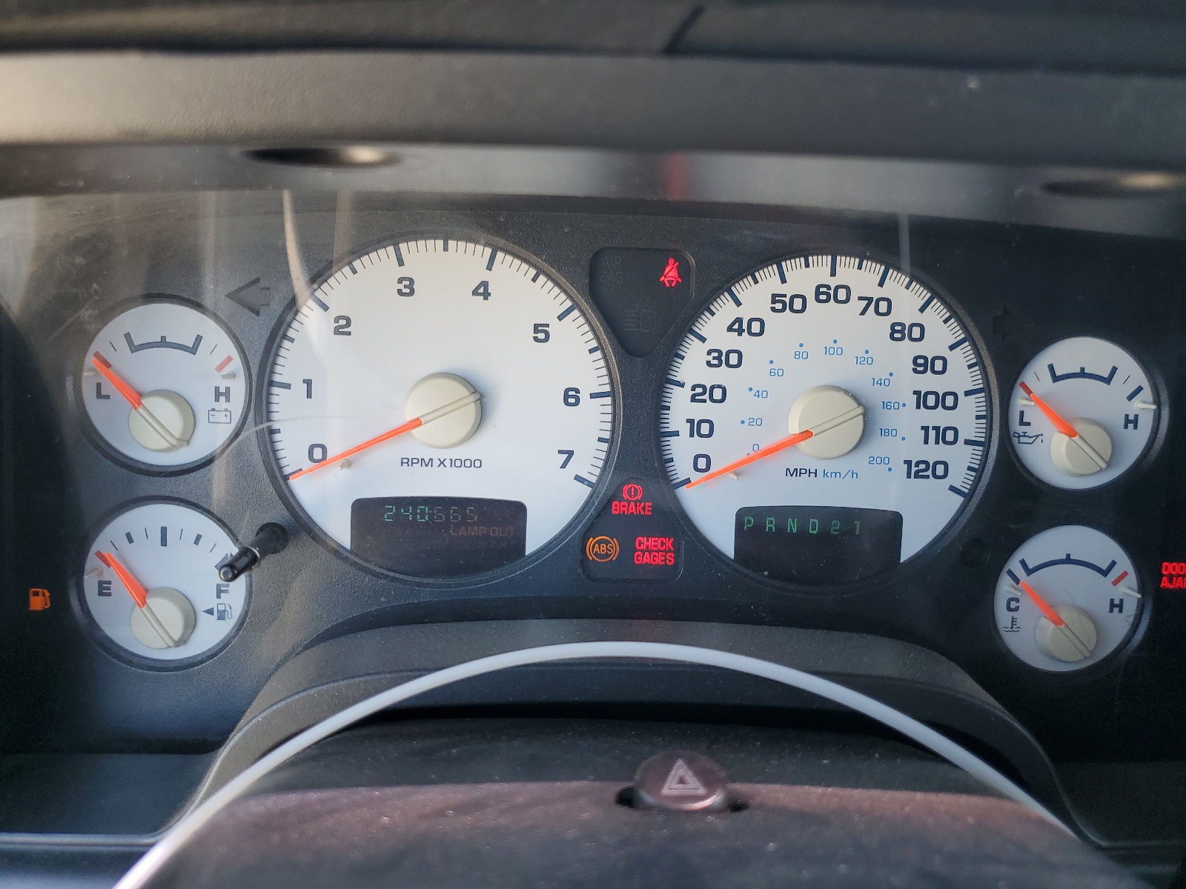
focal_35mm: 26
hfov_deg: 67.3
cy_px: 444
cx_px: 593
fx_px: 891
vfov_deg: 53.1
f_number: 1.5
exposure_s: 1/120
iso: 50
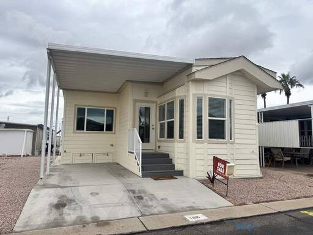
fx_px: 217
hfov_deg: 71.6
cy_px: 118
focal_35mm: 24
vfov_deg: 56.8
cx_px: 156
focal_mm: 6.76
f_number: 1.78
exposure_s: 1/3247
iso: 80
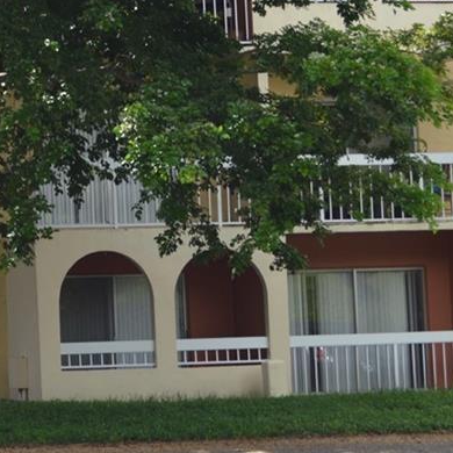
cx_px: -246
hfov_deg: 10.1
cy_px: 39
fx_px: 2473
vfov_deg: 10.4
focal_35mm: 167
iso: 100
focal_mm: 32
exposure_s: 1/200
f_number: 5.6
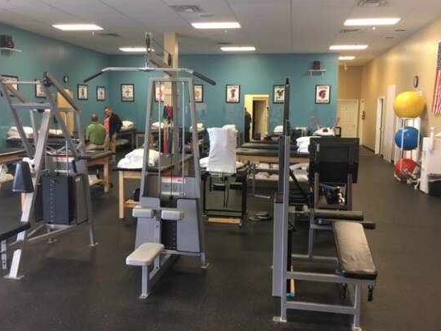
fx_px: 421
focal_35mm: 33
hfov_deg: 55.3
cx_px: 221
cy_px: 154
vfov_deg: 43.0
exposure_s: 1/30
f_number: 2.2
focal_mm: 4.15
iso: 100
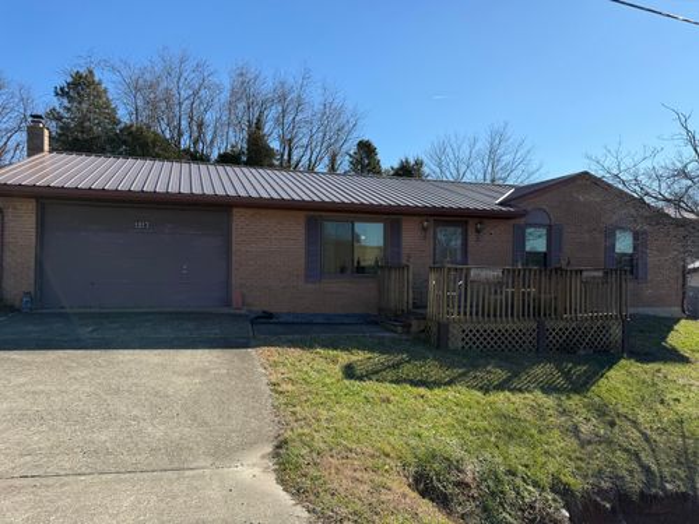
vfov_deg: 56.8
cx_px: 350
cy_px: 262
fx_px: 485
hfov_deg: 71.6
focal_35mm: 24
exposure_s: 1/3145
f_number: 1.78
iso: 80
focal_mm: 6.76
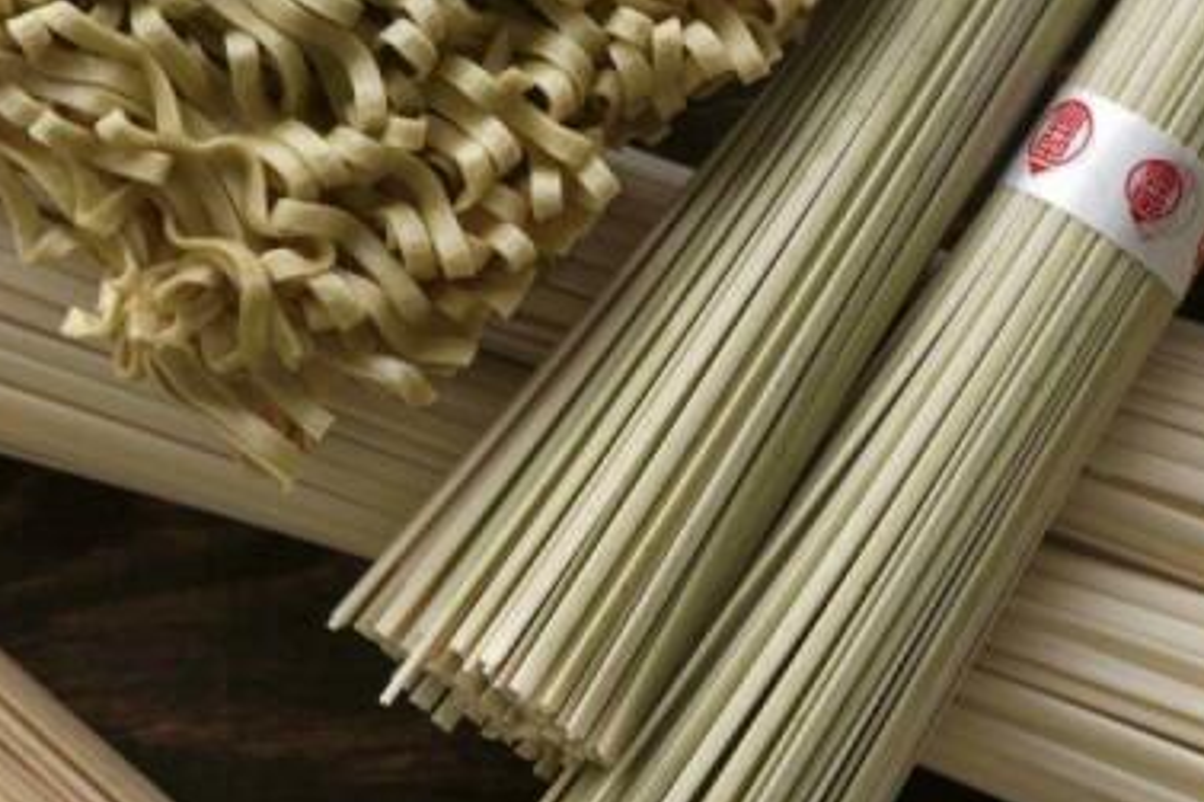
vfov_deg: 8.4
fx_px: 5415
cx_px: 853
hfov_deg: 12.7
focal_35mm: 162
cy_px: 906
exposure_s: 1/200
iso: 50
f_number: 5
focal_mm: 61
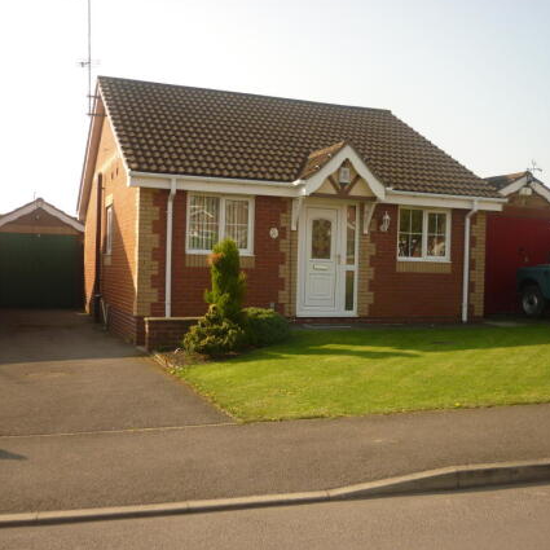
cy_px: 275
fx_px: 719
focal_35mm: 40
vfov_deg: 41.9
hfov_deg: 41.6
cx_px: 335
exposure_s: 1/800
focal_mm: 5.5
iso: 100
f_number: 2.8
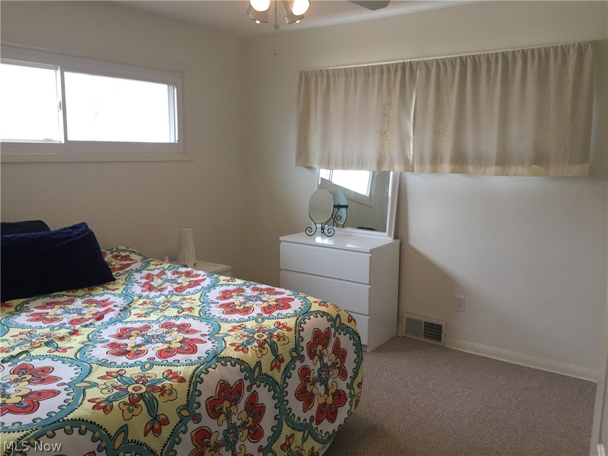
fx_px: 509
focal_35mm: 29
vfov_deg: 48.2
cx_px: 304
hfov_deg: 61.7
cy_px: 228
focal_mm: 4.15
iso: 40
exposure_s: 1/30
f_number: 2.2
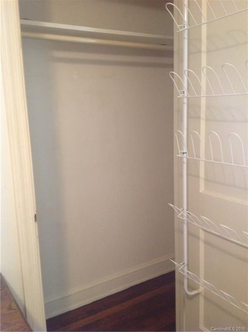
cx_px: 124
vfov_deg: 52.7
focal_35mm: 35
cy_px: 166
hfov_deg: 40.6
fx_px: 335
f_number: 2.4
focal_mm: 4.28
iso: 160
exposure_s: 1/15
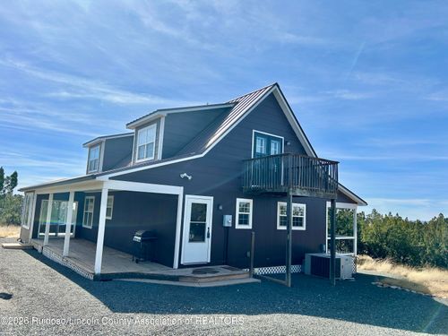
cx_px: 224
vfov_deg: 53.1
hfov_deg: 67.3
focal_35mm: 26
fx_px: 336
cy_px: 168
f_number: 1.5
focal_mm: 5.7
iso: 50
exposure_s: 1/5882
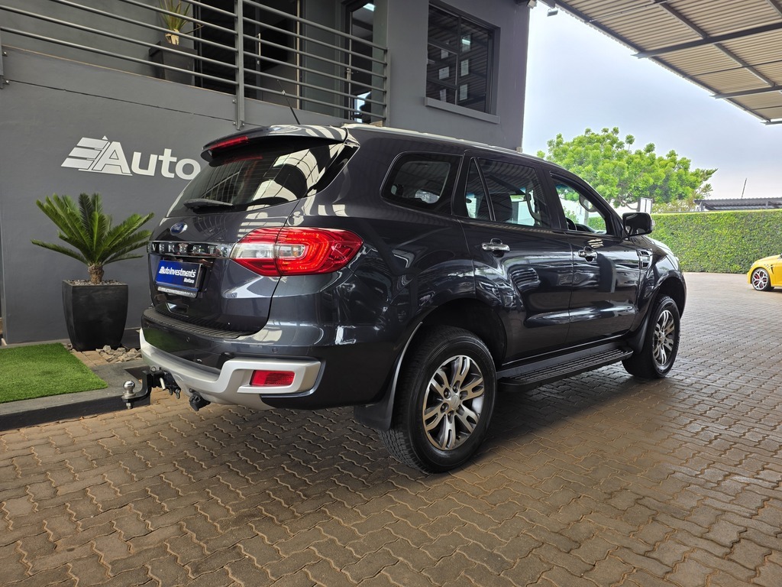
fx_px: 520
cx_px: 391
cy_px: 294
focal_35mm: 23
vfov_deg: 58.9
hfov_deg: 73.9
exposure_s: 1/50
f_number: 1.7
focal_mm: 6.25
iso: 20
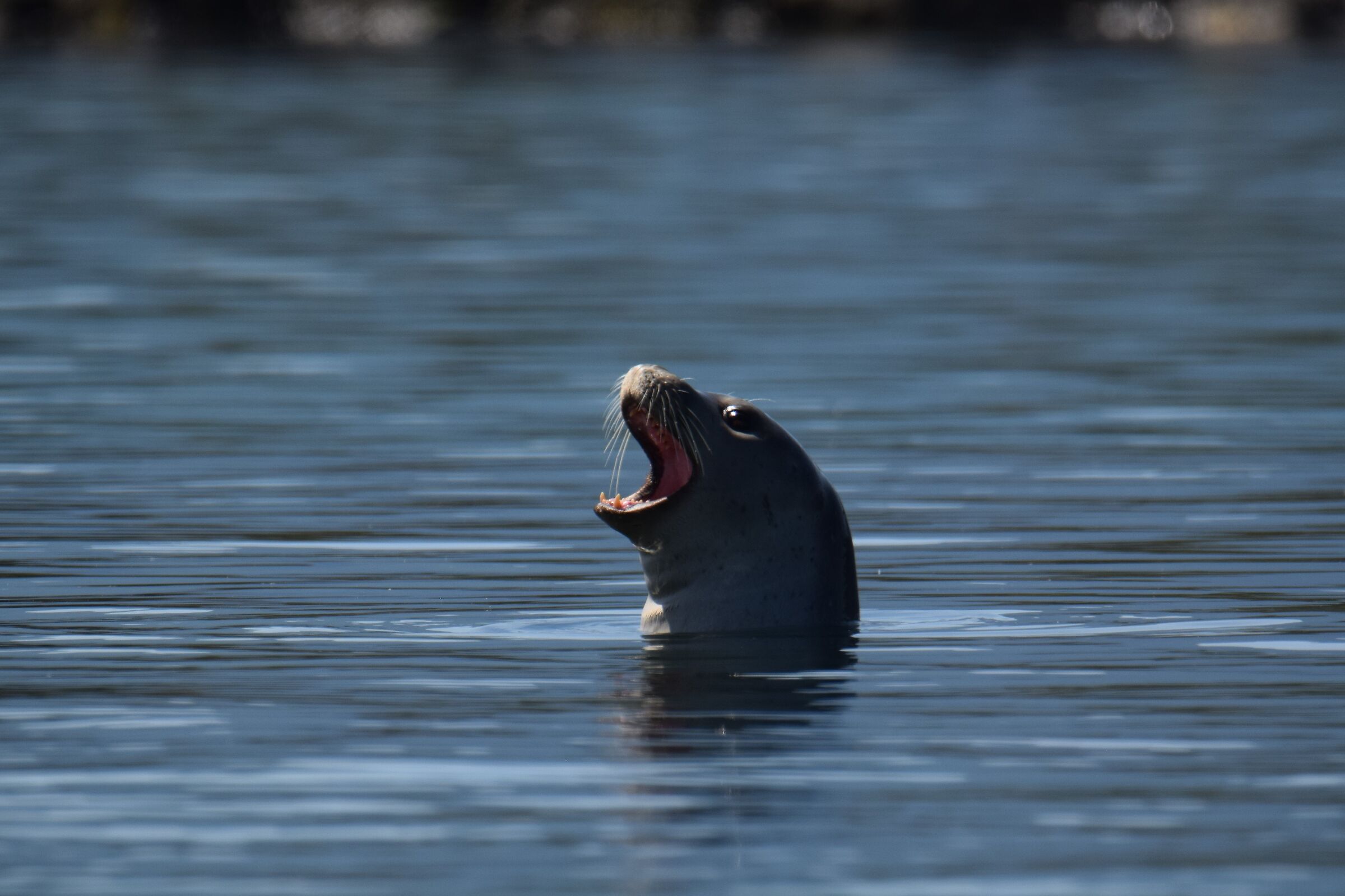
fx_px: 33622
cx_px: 672
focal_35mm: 900
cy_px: 448
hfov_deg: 2.3
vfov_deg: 1.5
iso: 400
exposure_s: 1/1600
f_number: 7.1
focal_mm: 600
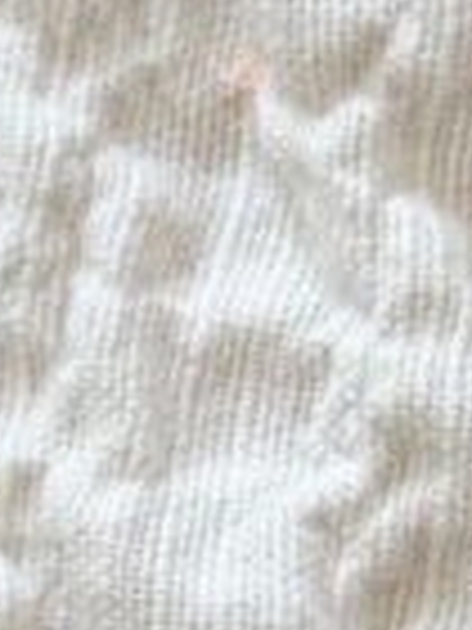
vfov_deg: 5.6
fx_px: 6381
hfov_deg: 4.2
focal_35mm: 351
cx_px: 360
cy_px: 954
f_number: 1.78
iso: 100
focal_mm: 6.76
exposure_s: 1/96
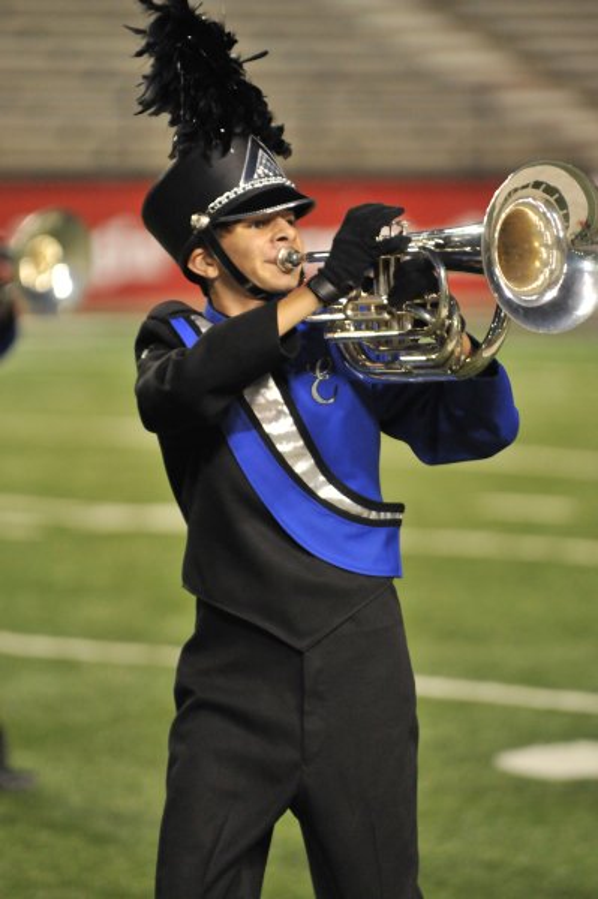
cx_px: 299
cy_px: 450
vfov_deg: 6.9
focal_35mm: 300
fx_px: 7487
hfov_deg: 4.6
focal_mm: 200
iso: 1600
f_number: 2.8
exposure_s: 1/400
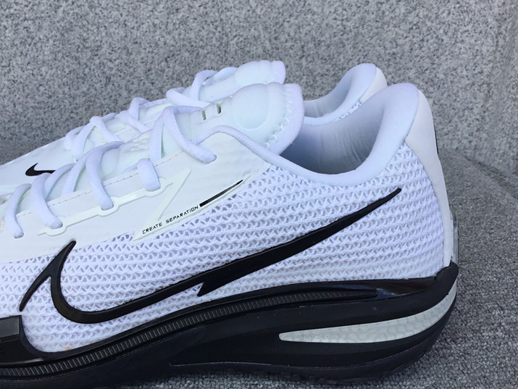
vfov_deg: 36.8
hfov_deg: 47.7
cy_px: 226
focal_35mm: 39
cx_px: 228
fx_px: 584
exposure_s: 1/399
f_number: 2.4
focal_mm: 3.3
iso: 25
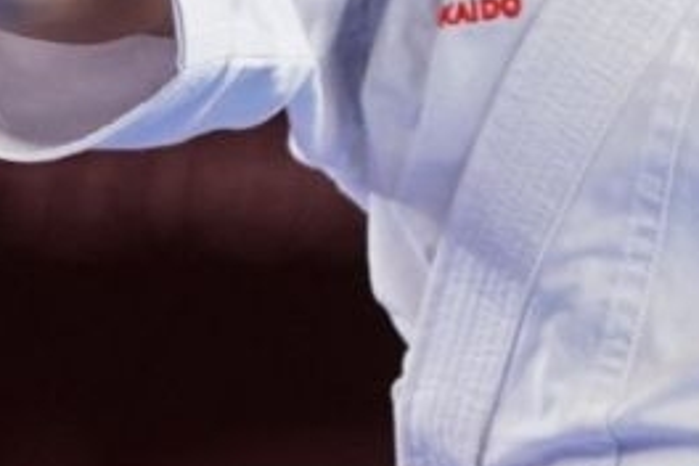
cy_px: 146
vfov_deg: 0.7
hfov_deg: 1.0
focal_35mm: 2047
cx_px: 426
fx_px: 39743
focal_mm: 200
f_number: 3.2
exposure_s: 1/250
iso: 500
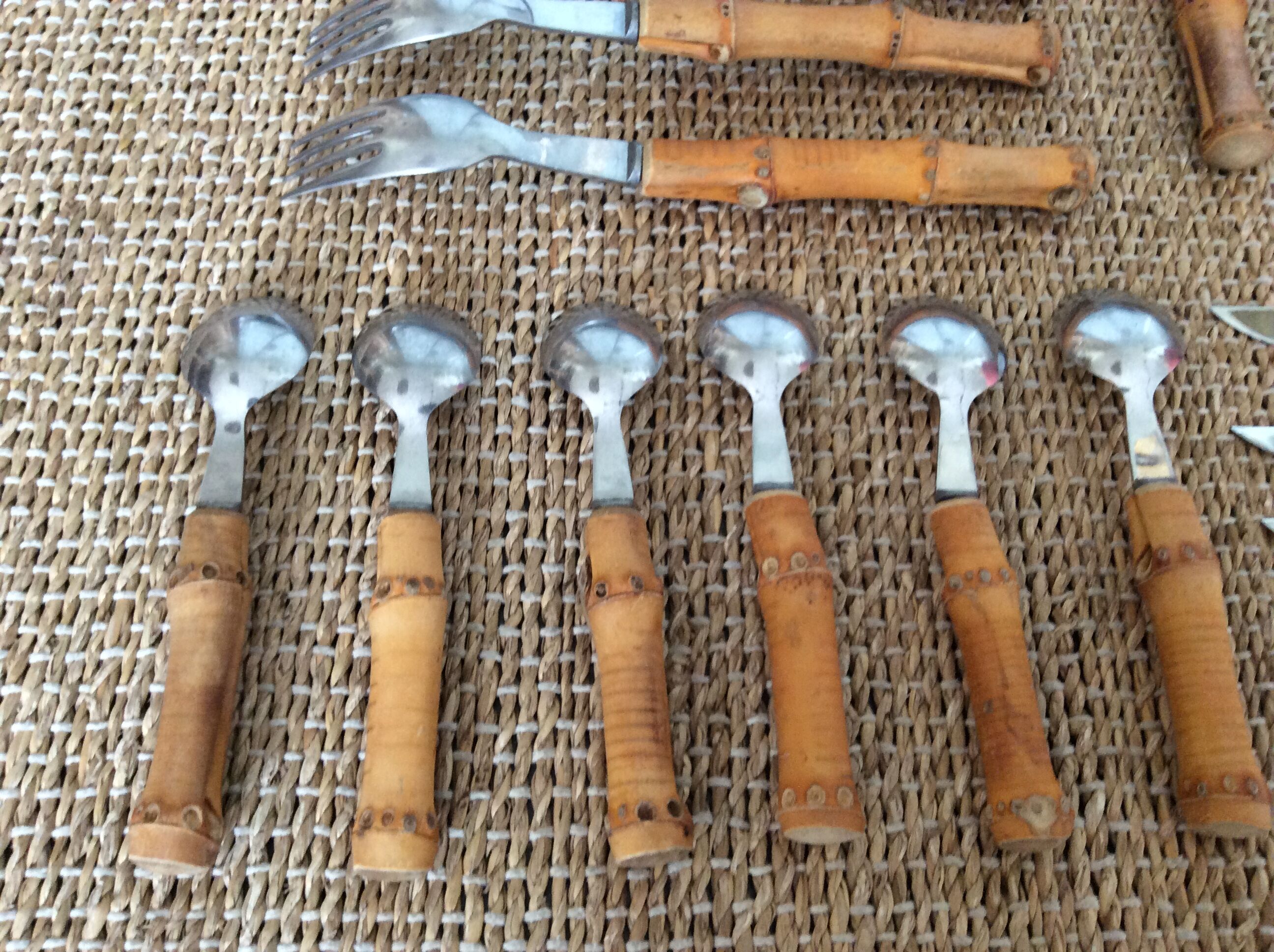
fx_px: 1176
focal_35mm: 32
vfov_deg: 44.1
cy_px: 476
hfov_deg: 56.9
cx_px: 637
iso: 125
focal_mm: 3.3
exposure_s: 1/25
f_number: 2.4
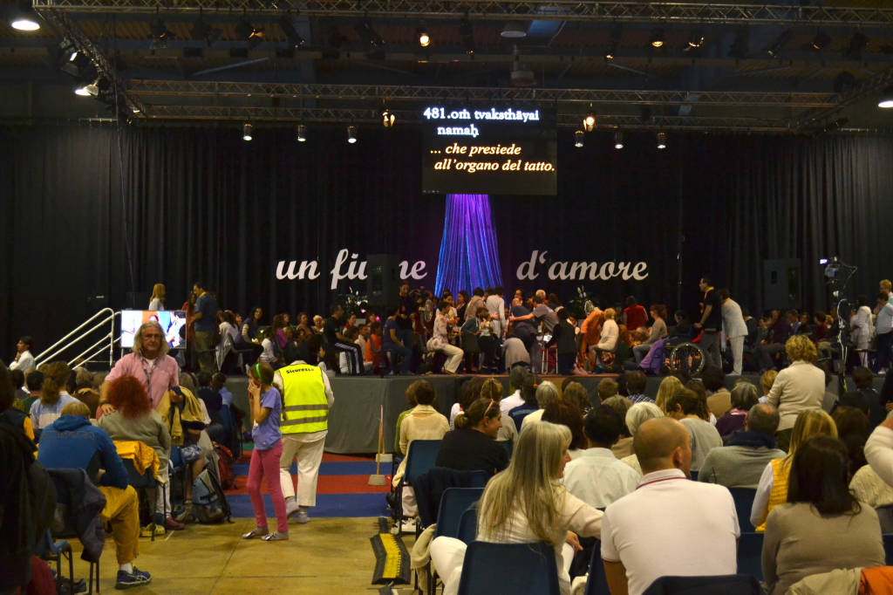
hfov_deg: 38.9
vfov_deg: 26.5
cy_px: 298
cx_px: 446
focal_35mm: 51
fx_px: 1265
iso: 1600
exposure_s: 1/100
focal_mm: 34
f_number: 5
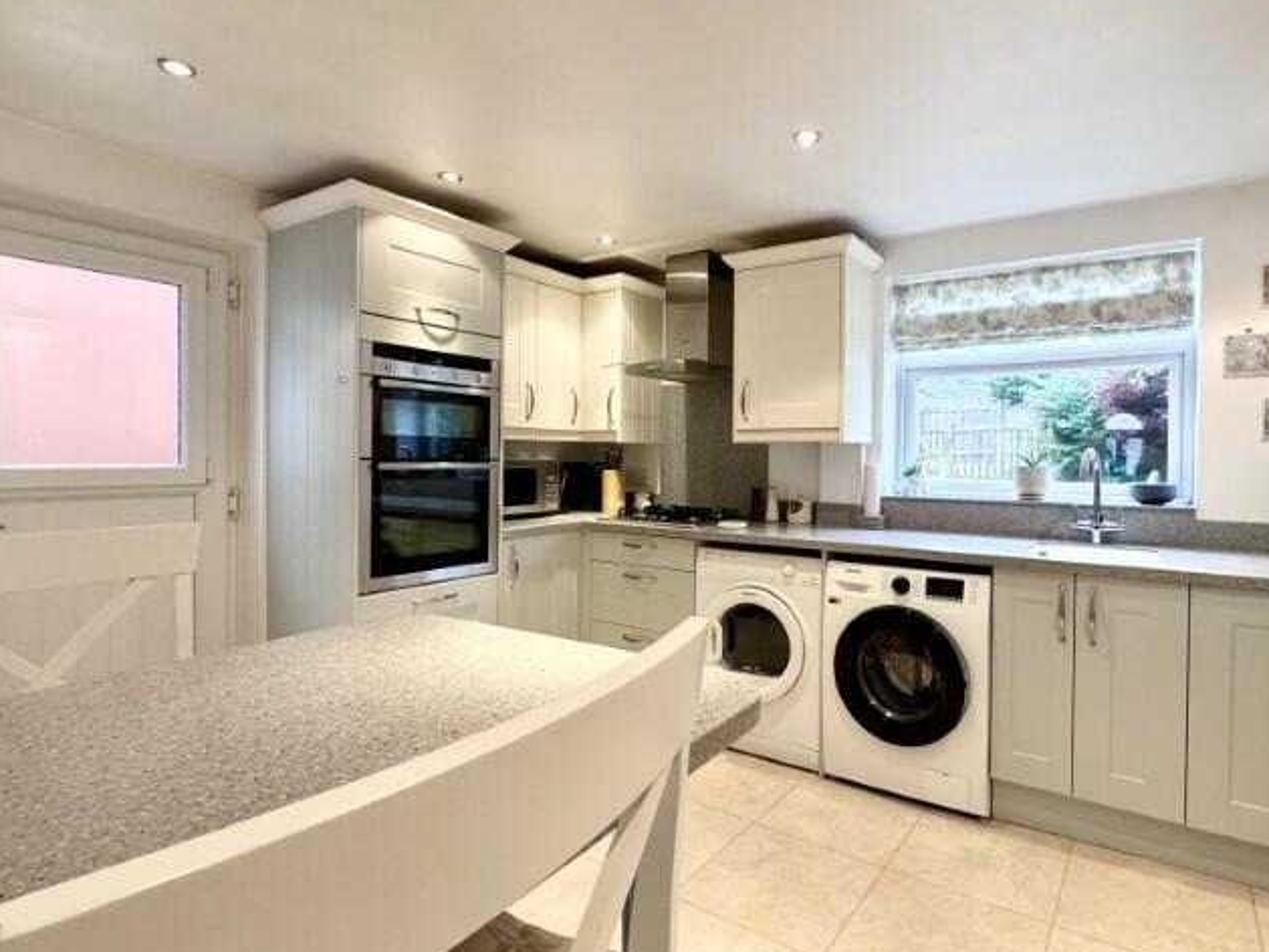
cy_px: 462
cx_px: 727
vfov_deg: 68.7
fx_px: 697
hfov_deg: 84.1
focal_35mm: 19
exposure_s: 1/100
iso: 320
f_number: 2.2
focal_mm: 2.22
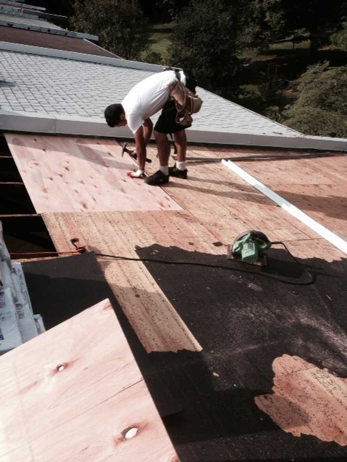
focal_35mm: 35
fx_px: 468
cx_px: 174
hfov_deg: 40.7
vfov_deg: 52.6
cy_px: 231
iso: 50
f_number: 2.4
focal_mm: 4.28
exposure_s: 1/1672
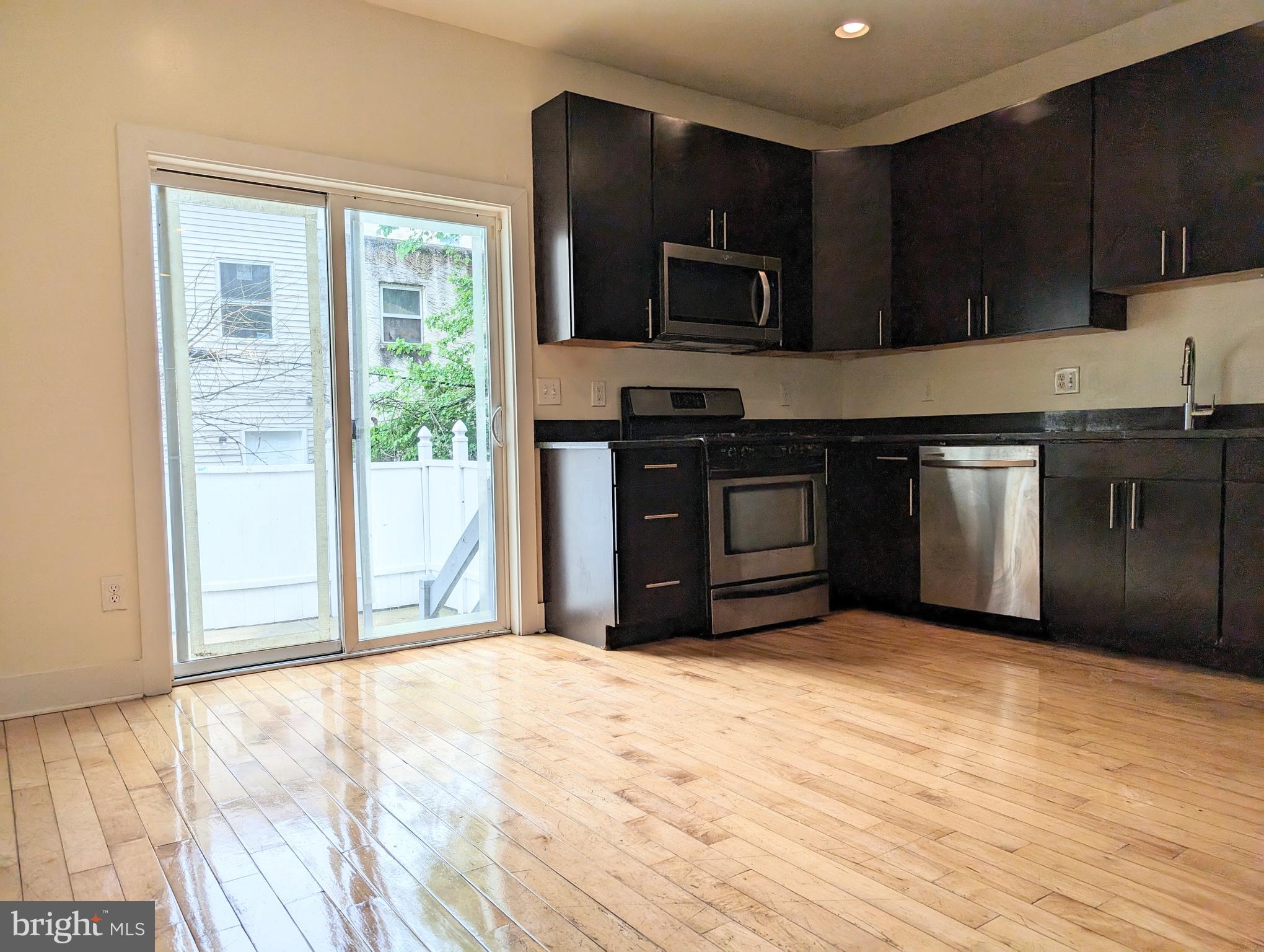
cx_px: 632
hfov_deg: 71.5
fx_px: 878
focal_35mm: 24
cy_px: 476
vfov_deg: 56.9
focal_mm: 6.9
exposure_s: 1/187
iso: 17
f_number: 1.68
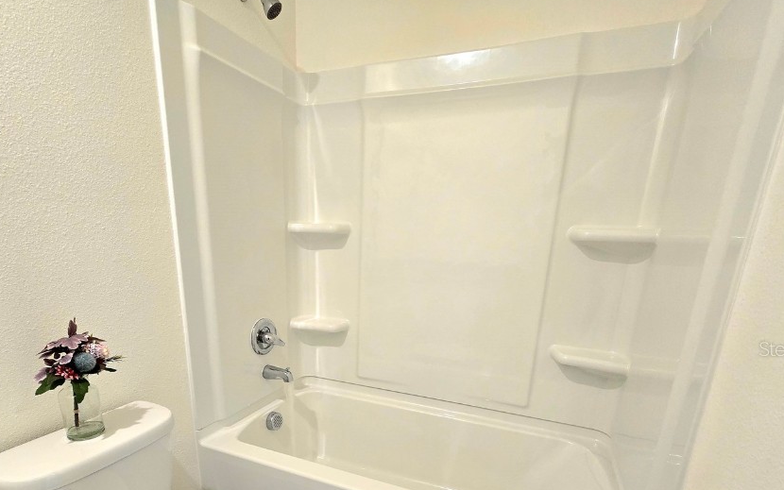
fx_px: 363
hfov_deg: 94.2
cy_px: 348
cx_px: 365
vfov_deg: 65.1
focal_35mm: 17
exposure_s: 1/60.2
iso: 250
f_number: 2.2
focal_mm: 2.2
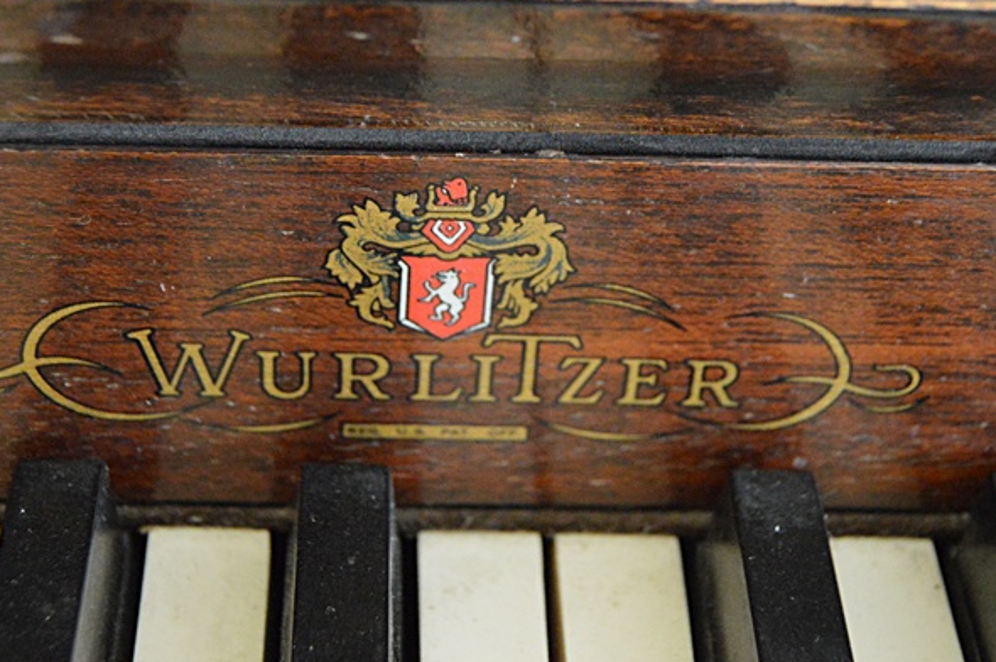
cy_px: 190
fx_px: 2179
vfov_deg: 17.2
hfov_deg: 25.7
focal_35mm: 79
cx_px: 457
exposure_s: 1/25
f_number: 4.2
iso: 3200
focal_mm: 31
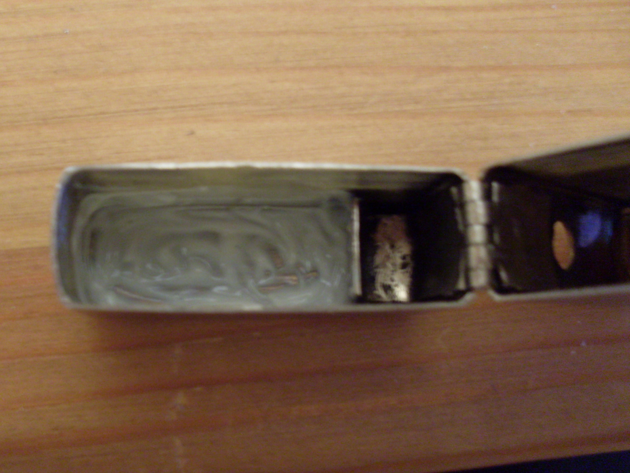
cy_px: 236
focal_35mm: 38
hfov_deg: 49.0
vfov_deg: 37.7
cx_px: 315
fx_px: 692
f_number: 2.8
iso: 200
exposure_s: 1/3
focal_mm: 6.3
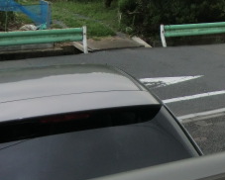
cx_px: 254
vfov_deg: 21.0
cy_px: -55
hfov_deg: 26.2
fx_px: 440
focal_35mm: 66
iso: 80
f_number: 3.2
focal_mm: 4.3
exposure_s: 1/125
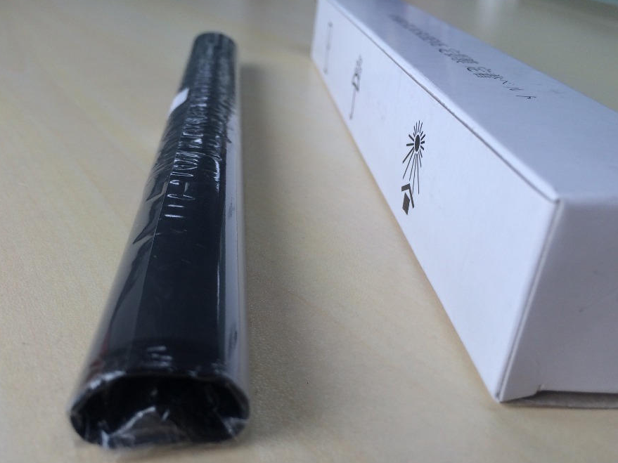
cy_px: 254
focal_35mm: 33
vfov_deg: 42.9
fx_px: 589
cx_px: 274
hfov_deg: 55.2
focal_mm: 4.15
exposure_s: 1/104
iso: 32
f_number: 2.2
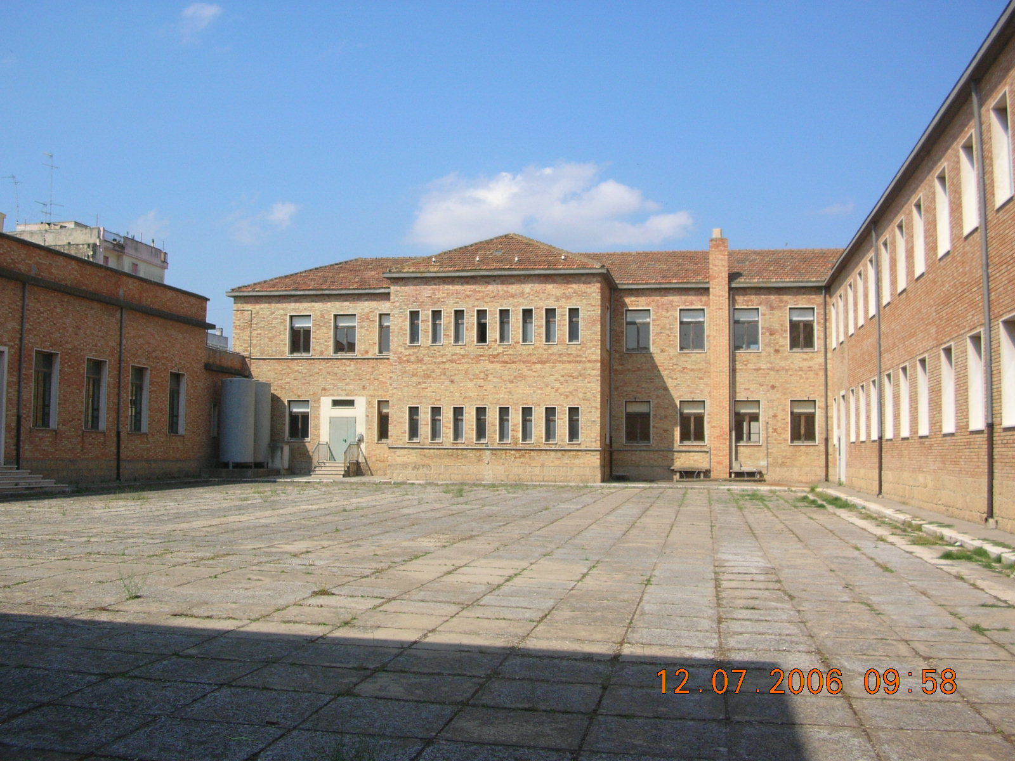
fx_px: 1085
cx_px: 508
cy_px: 380
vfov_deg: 38.7
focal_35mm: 37
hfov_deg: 50.1
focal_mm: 6.2
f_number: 2.9
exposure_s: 1/1155
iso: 50
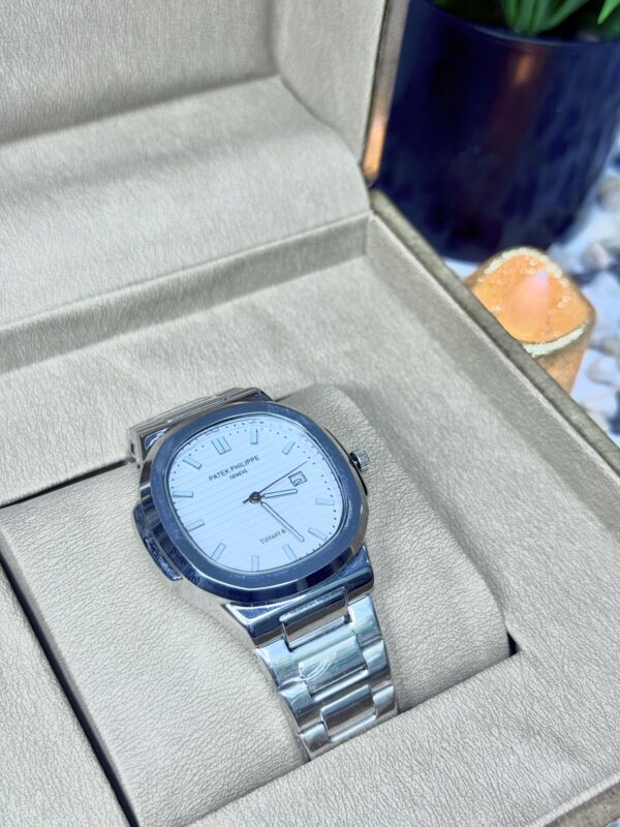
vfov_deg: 39.7
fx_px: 1146
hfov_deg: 30.3
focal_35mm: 48
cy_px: 414
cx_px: 310
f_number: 1.78
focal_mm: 6.76
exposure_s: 1/122
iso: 64
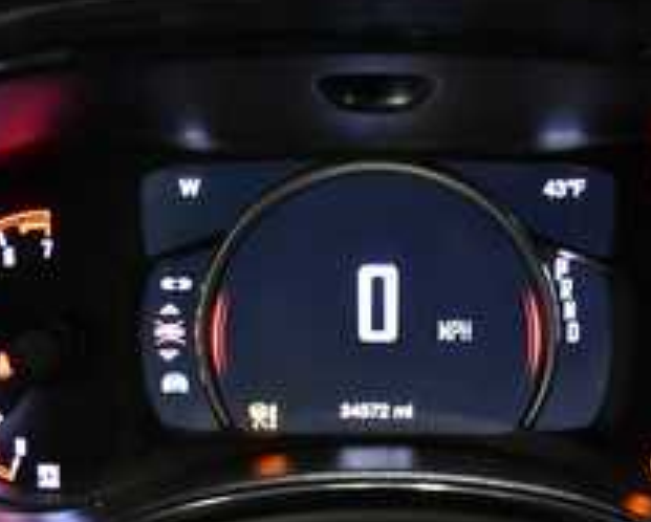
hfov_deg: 37.9
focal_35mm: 49
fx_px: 945
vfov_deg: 30.8
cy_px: 322
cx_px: 387
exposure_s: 1/60
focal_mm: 18
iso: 8000
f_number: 3.5
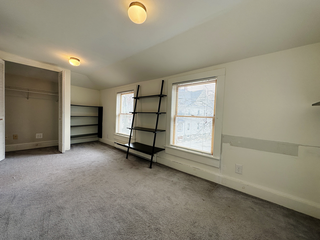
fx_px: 129
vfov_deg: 85.7
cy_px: 120
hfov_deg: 102.1
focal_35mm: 14
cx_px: 160
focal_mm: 2.22
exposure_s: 1/120
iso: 50
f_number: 2.2
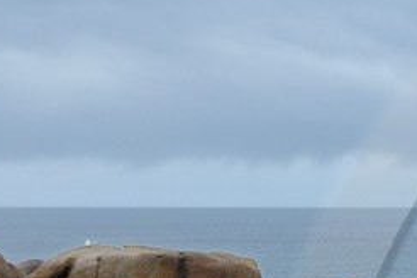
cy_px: 525
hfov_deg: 9.0
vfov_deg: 6.4
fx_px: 2409
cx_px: 953
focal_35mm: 208
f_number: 11
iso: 400
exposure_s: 1/200
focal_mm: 32
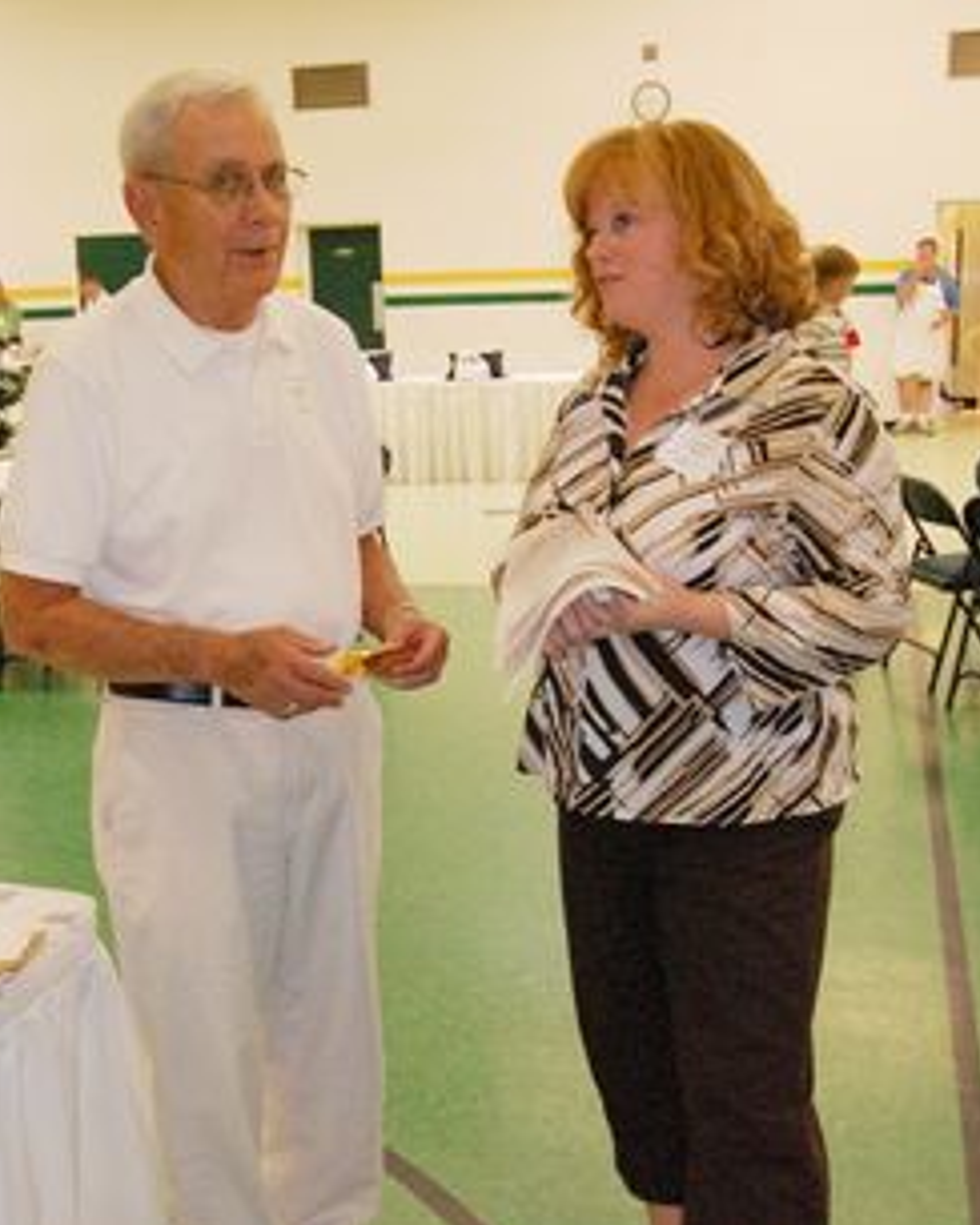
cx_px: 466
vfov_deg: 38.6
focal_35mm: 48
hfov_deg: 31.4
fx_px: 1740
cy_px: 735
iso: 1600
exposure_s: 1/40
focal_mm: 26
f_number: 8
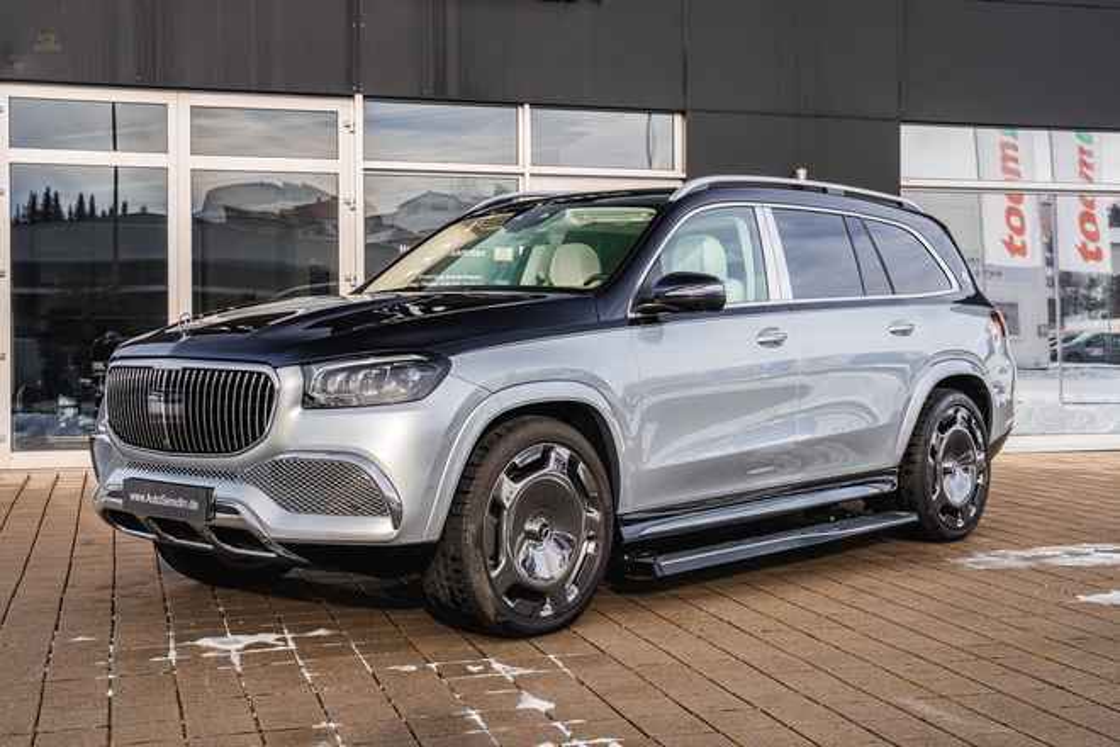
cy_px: 374
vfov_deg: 31.2
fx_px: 1338
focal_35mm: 43
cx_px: 560
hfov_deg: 45.4
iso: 640
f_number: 6.3
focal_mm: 43
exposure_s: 1/400
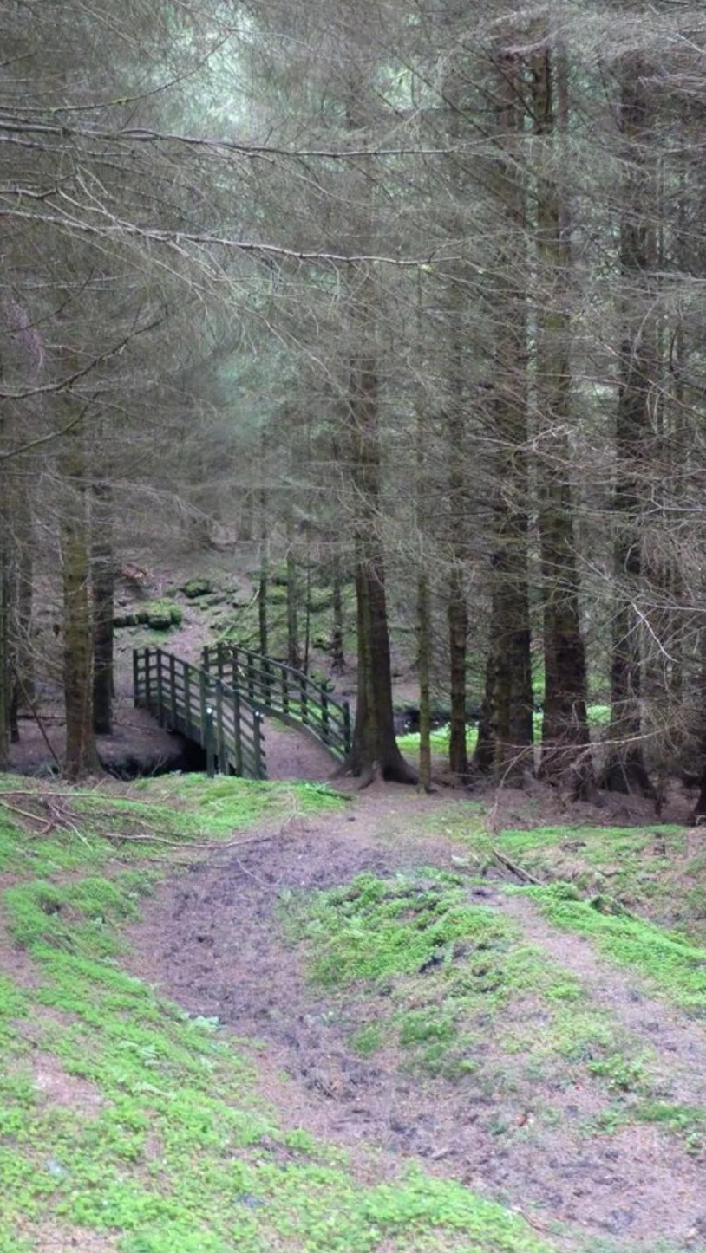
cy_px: 604
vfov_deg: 43.7
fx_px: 1563
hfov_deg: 25.3
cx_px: 239
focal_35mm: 47
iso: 640
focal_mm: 6.9
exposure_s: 1/60
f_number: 3.9
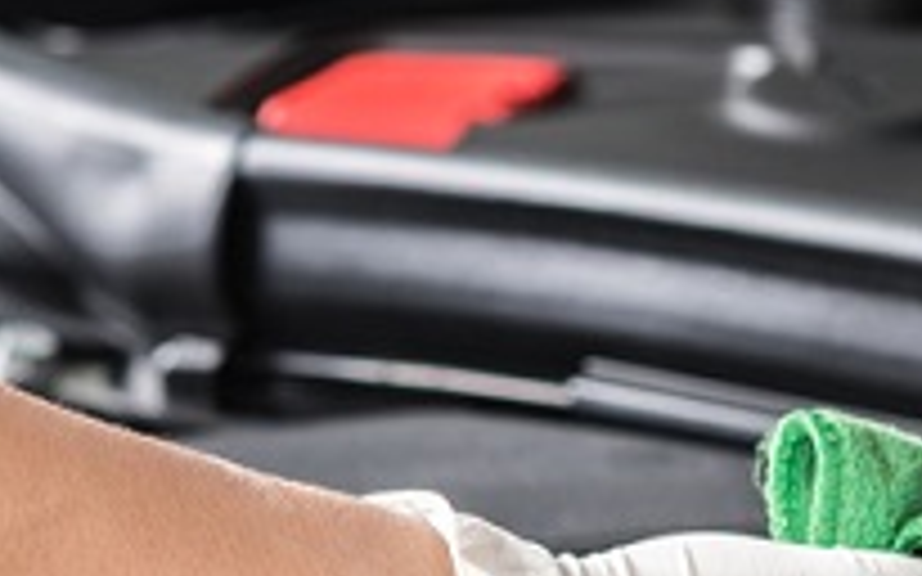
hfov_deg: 7.1
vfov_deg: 4.4
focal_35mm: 296
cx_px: 918
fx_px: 7436
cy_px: 664
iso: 200
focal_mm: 85
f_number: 5.6
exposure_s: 1/200
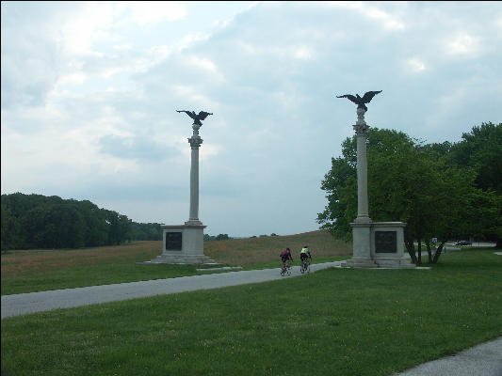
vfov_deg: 38.7
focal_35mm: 37
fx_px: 537
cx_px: 251
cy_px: 188
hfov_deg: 50.1
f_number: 5.6
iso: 100
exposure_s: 1/200
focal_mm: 9.58
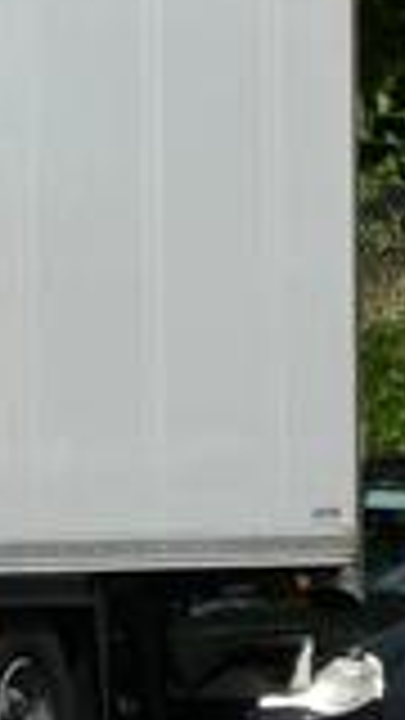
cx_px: -1130
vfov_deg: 2.3
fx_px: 17870
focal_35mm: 936
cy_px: 418
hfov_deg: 1.3
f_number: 5.6
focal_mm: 30.9
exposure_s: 1/500
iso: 80
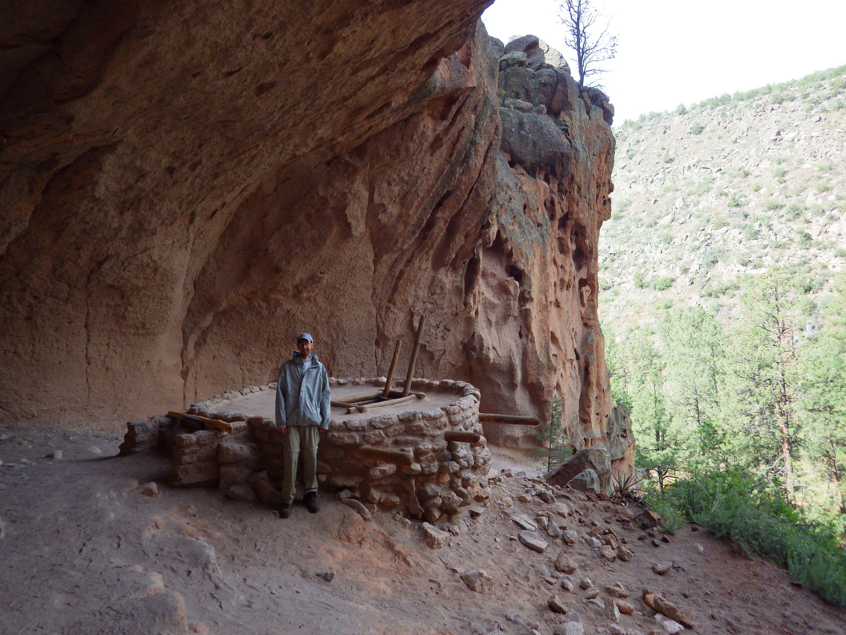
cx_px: 423
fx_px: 611
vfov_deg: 54.9
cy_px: 318
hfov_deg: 69.4
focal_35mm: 25
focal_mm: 4.5
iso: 250
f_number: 2
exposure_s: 1/1250
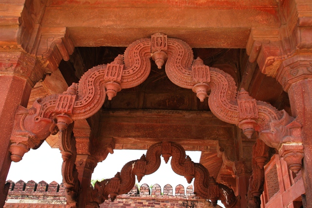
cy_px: 104
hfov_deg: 51.3
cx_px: 156
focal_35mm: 38
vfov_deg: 35.5
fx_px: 325
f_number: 9
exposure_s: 1/160
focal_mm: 25
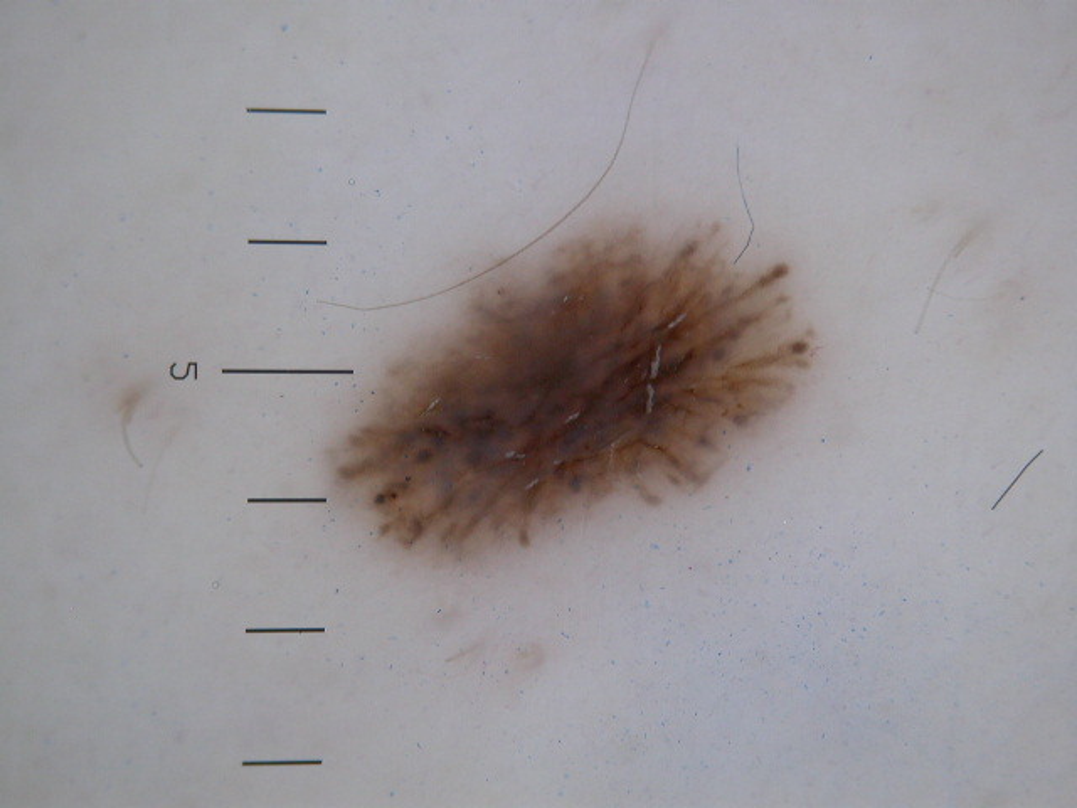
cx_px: 538
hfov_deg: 14.5
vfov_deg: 10.9
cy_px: 404
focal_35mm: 136
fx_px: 4231
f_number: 4.7
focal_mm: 28.2
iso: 100
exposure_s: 1/107
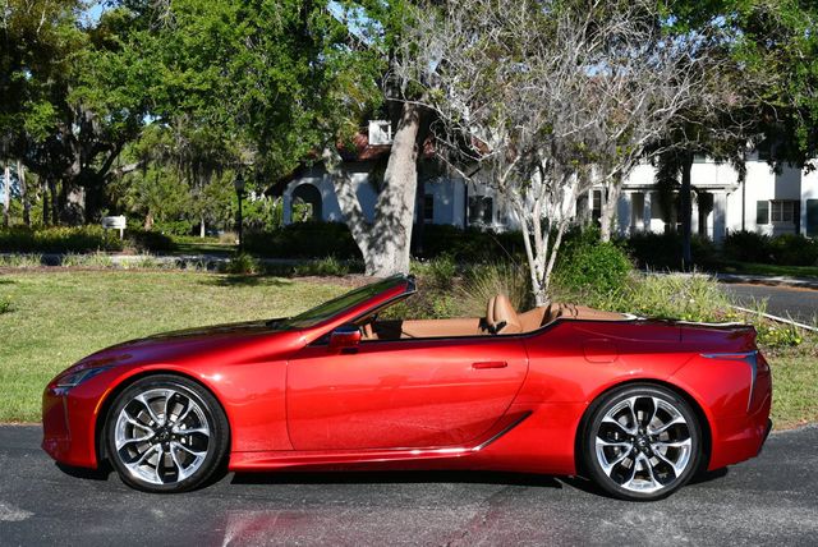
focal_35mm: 52
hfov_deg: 38.2
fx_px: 1183
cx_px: 409
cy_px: 274
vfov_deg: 26.0
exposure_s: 1/250
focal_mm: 26
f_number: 8
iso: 100
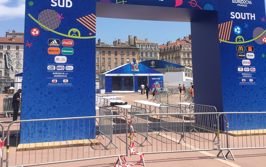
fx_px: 268
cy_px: 48
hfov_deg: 52.7
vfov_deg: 34.0
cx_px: 141
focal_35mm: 37
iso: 32
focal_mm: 4.15
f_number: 2.2
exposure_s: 1/1721
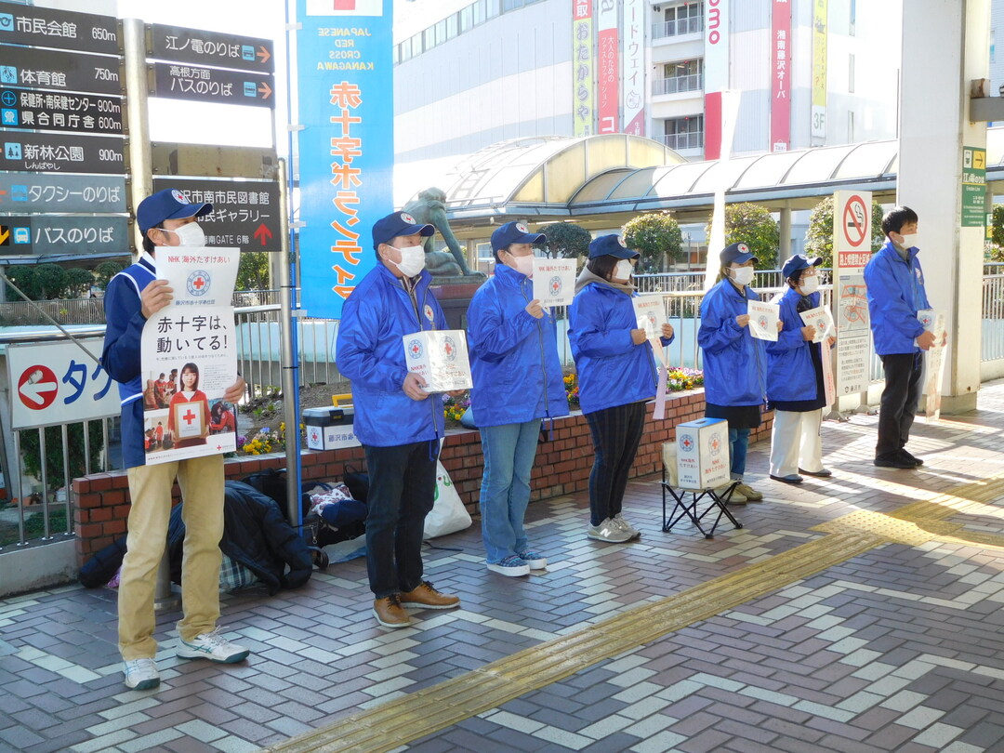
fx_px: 1160
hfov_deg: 46.8
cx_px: 502
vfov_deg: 36.0
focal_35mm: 40
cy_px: 376
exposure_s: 1/250
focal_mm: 7.1
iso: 200
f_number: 3.9
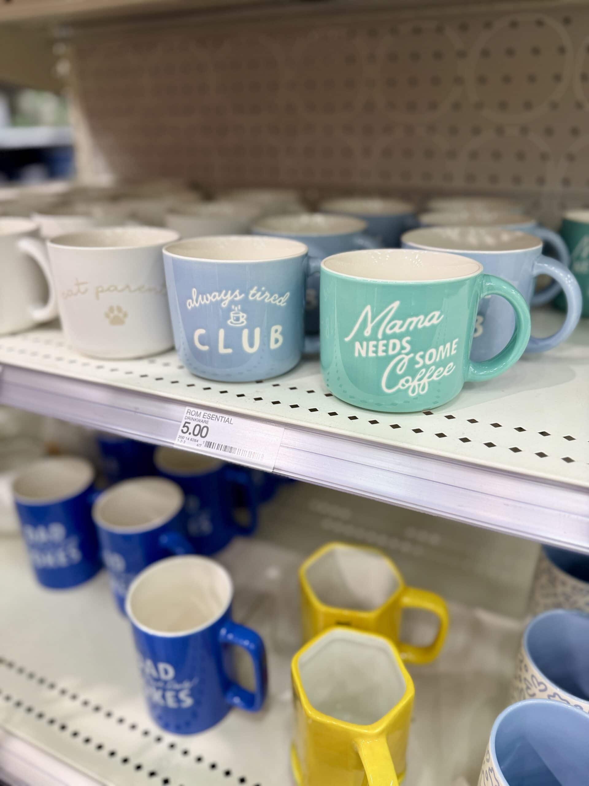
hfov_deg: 56.8
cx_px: 294
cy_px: 393
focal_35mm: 24
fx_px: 544
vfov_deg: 71.6
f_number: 1.78
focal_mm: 6.76
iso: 125
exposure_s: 1/120
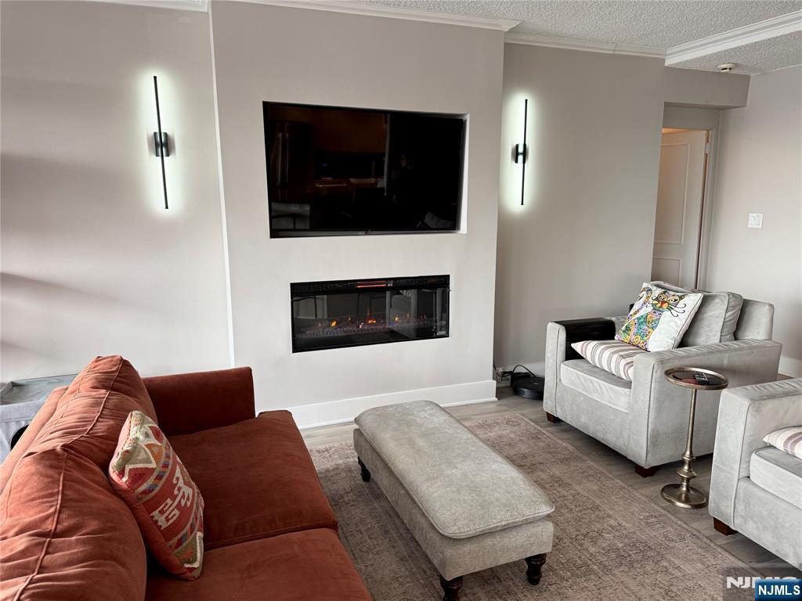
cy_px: 300
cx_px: 401
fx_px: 556
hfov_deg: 71.6
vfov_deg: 56.8
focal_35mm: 24
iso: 200
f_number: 1.78
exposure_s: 1/60
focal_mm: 6.76
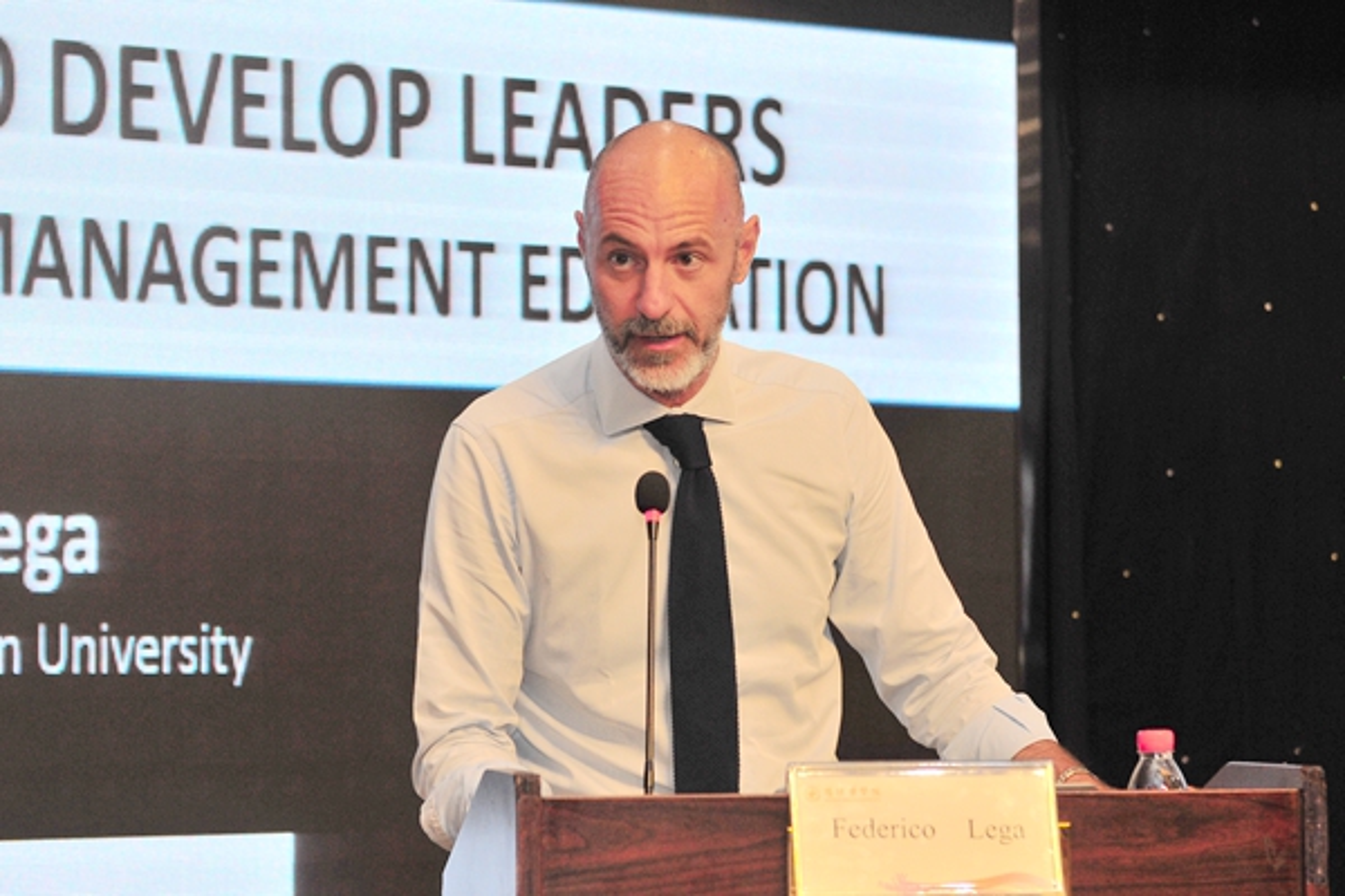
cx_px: 672
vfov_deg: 19.5
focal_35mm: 70
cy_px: 448
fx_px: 2615
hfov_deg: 28.8
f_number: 4
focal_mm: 70
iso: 800
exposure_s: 1/125
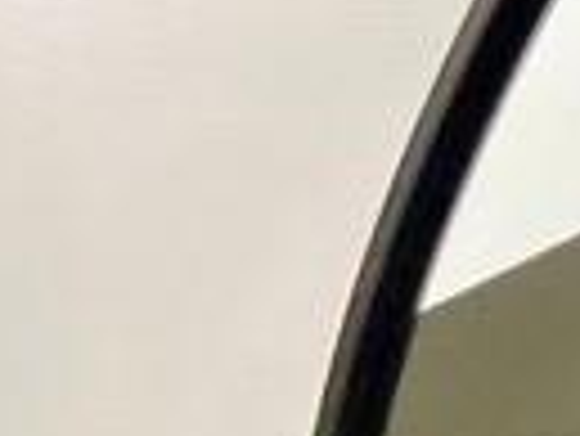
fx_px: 1727
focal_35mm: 103
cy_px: 1187
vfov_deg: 11.0
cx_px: -913
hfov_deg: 13.0
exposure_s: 1/120
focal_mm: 1.57
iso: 200
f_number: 1.8
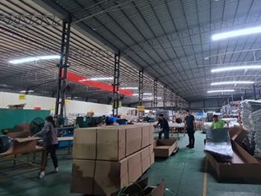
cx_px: 165
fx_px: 166
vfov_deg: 61.0
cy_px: 90
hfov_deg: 74.9
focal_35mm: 22
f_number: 2.2
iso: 640
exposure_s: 1/33.3
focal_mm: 2.26
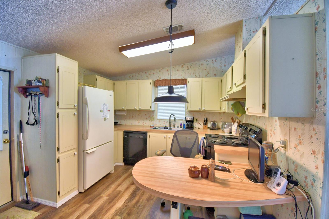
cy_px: 110
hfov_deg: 100.4
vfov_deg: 77.3
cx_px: 164
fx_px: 137
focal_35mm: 15
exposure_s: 1/30
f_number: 4.5
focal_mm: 10
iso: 560
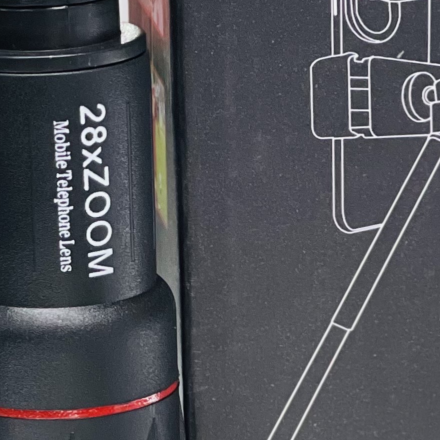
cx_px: 164
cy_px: -110
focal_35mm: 259
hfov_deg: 6.8
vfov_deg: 6.7
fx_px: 3725
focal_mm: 7.5
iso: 160
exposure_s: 1/100
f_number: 2.2
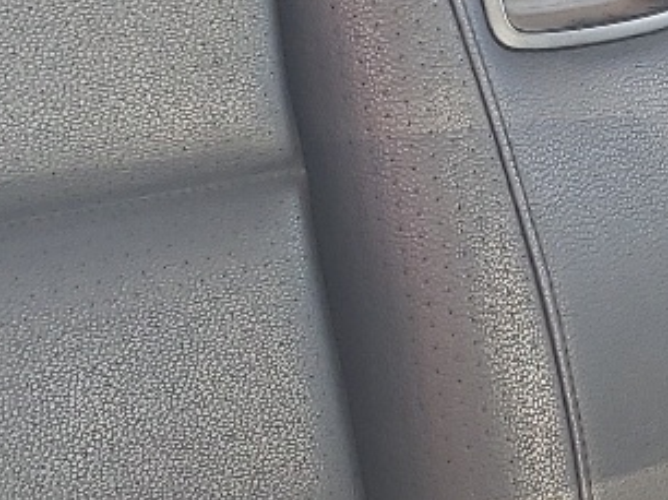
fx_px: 2622
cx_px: 814
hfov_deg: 14.1
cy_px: 190
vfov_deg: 10.9
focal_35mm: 136
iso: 69
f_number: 1.5
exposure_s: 1/50
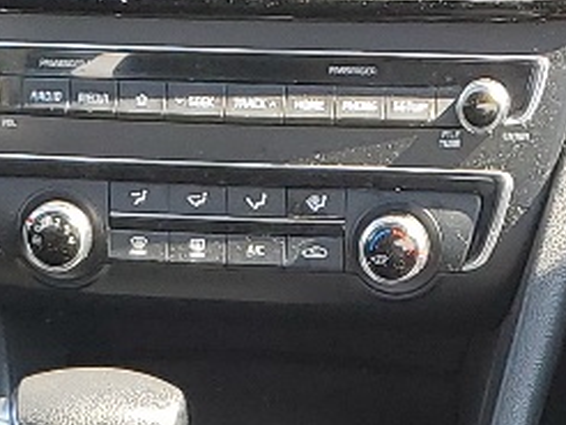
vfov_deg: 8.4
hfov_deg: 11.7
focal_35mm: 169
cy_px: 797
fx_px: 2766
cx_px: 244
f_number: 1.5
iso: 50
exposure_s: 1/139
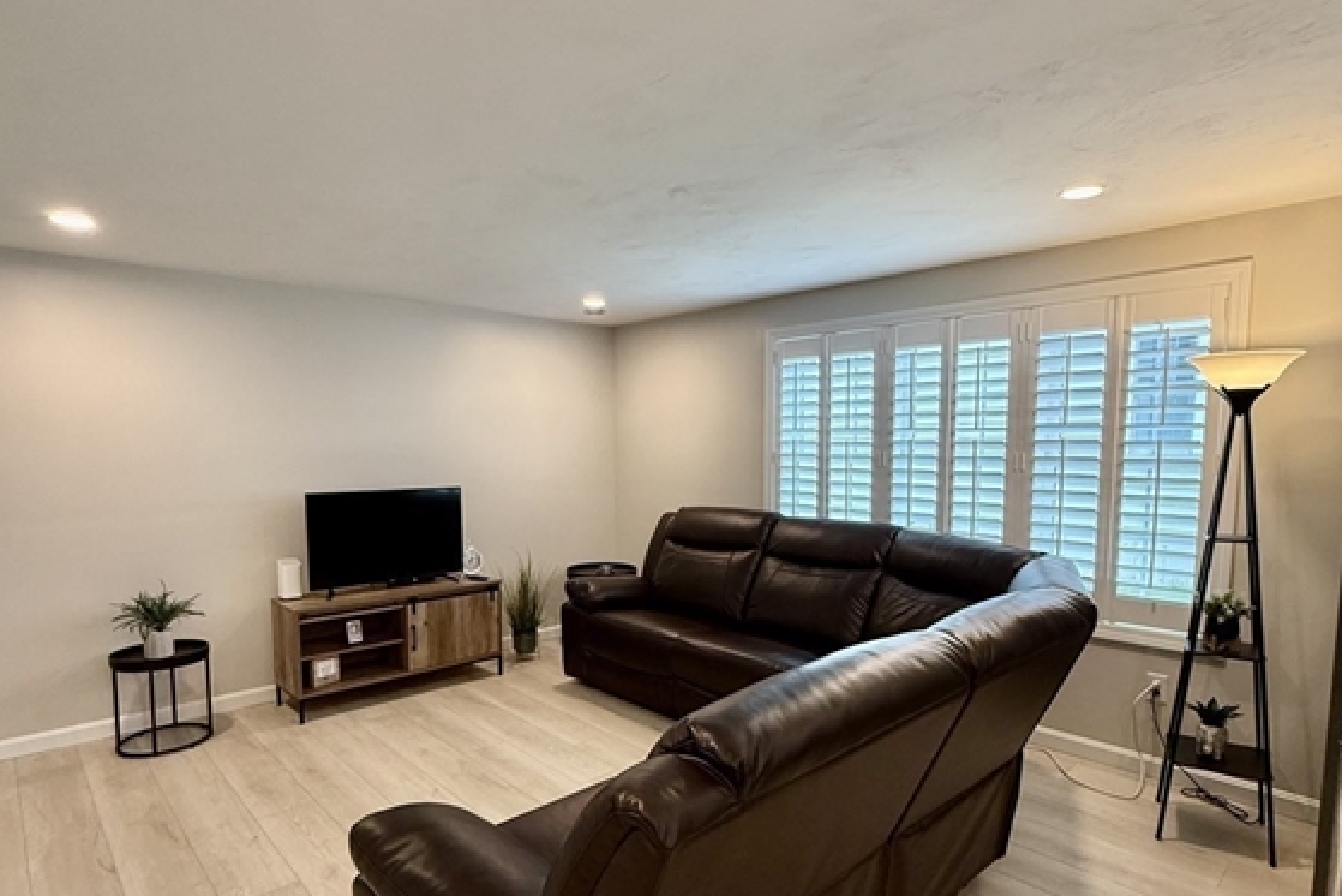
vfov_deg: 61.7
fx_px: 746
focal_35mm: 20
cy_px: 514
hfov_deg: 83.9
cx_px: 655
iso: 250
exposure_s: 1/120
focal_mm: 2.22
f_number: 2.2
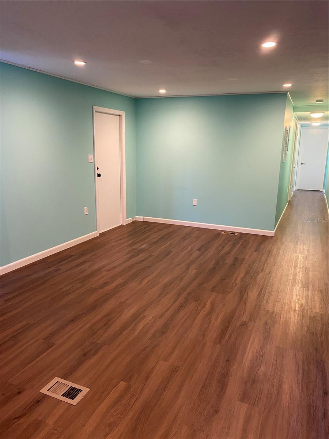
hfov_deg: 53.1
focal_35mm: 26
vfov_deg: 67.3
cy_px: 220
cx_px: 164
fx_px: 329
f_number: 1.8
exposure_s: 1/59
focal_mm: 4.25
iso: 320
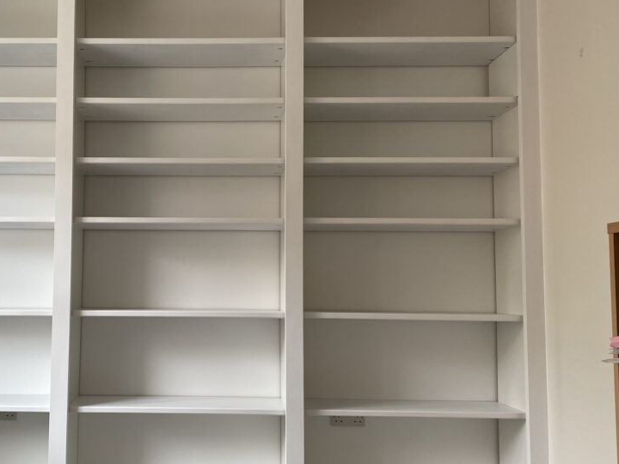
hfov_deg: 49.0
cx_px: 189
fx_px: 662
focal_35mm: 37
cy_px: 257
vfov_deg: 38.6
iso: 64
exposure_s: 1/121
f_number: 1.8
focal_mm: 4.25
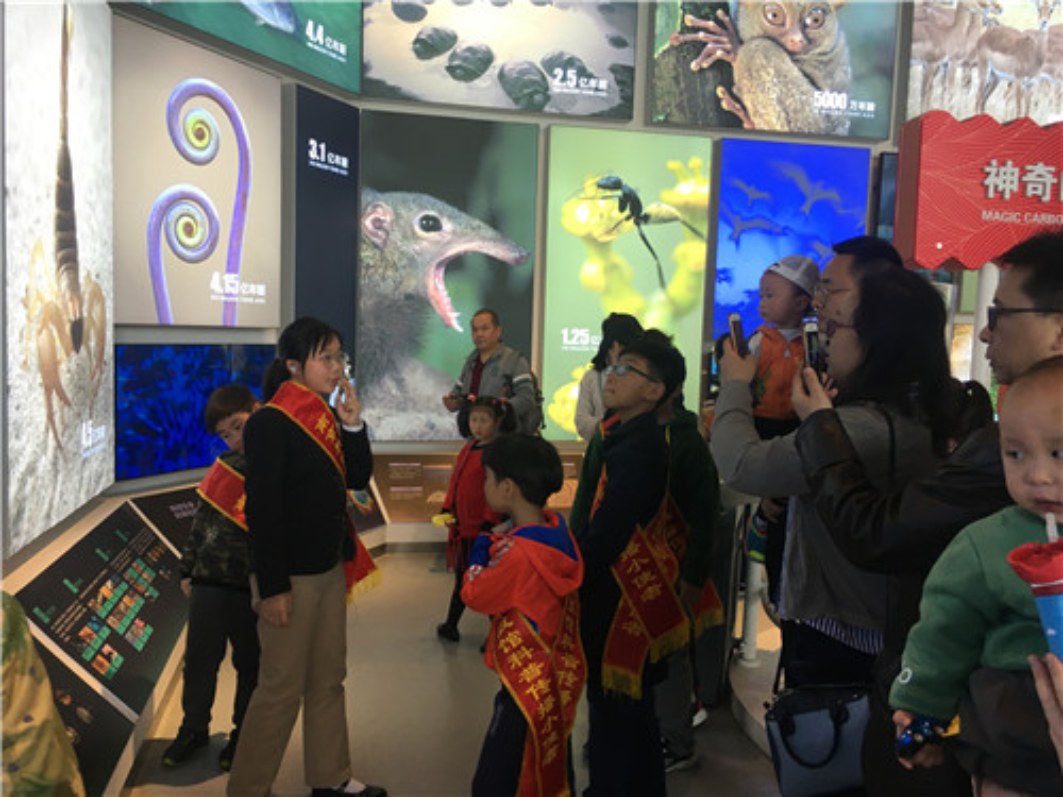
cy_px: 398
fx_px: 891
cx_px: 532
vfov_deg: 48.2
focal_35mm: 29
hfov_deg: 61.7
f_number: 2.2
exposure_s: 1/33
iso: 25
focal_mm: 4.15
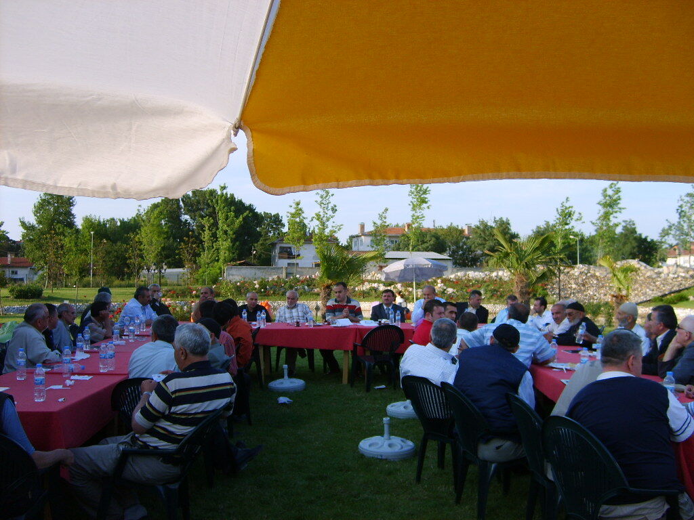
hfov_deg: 52.6
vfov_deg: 40.7
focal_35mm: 35
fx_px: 702
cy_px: 260
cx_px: 347
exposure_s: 1/350
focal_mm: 5.8
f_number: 2.8
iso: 50
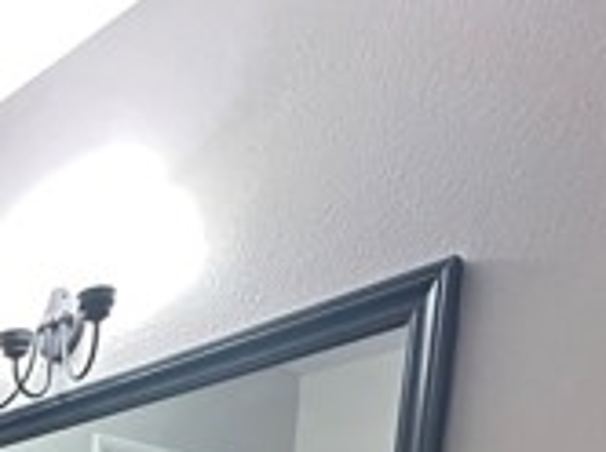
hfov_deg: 30.4
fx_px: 944
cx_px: -117
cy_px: 846
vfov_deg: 19.2
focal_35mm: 54
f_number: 2.2
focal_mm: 2.22
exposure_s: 1/60
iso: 200
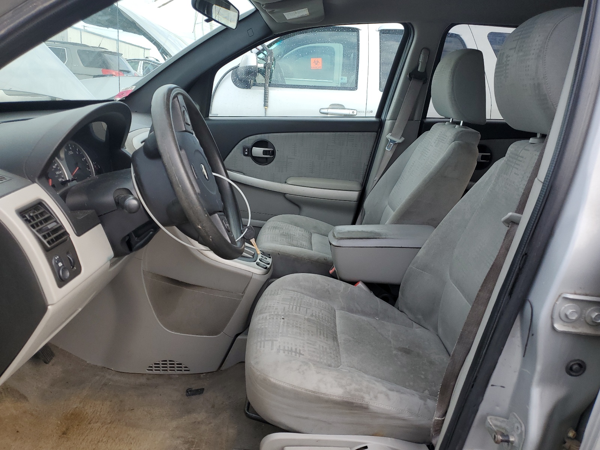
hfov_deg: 67.3
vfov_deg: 53.1
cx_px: 300
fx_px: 451
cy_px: 225
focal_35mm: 26
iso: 50
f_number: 1.5
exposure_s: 1/400
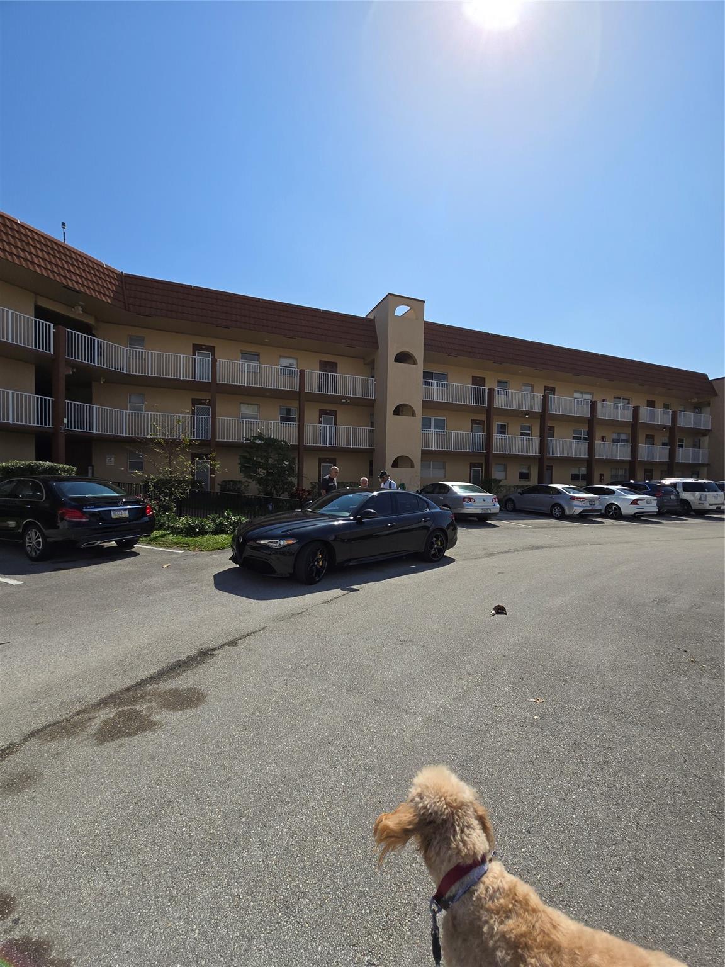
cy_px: 484
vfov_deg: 106.2
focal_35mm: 13
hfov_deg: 89.9
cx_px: 362
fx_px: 363
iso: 50
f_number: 2.2
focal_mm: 2.2
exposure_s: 1/4361
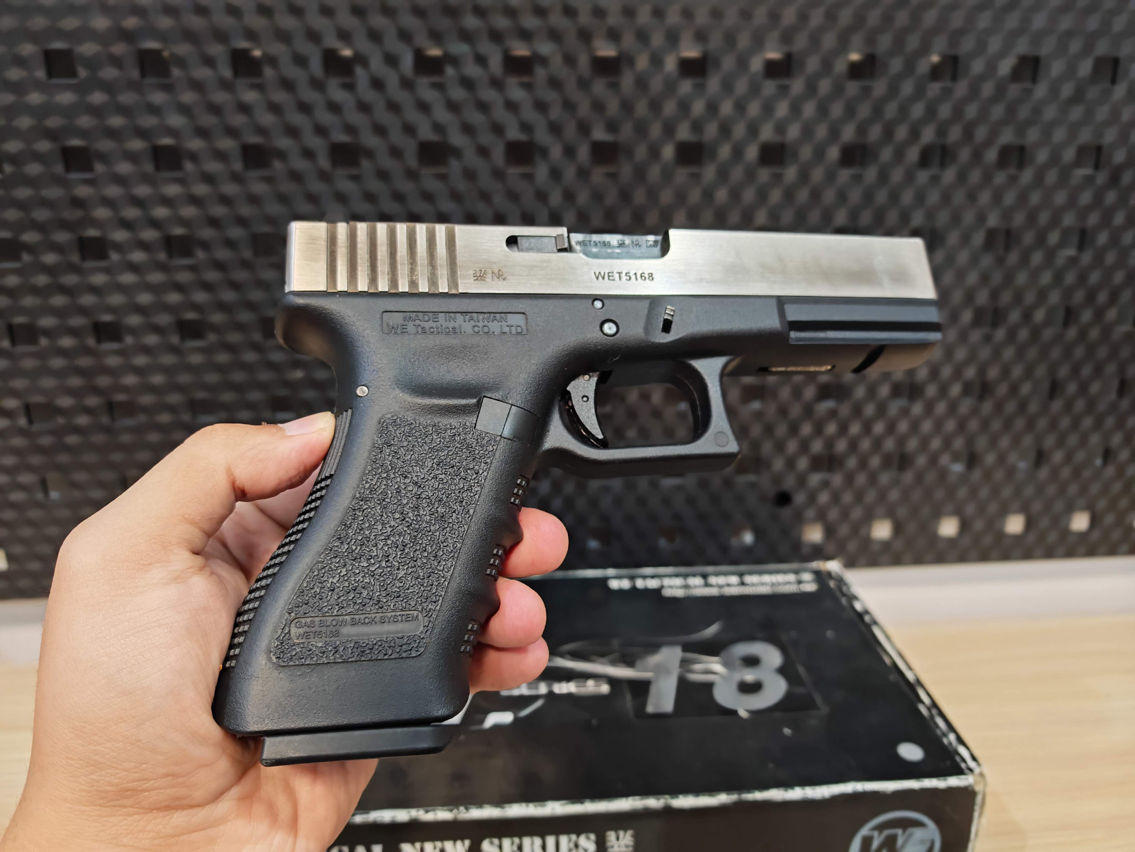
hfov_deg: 71.6
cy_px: 426
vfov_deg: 56.8
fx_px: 787
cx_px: 568
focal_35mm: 24
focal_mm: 6.83
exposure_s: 1/50
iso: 400
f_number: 2
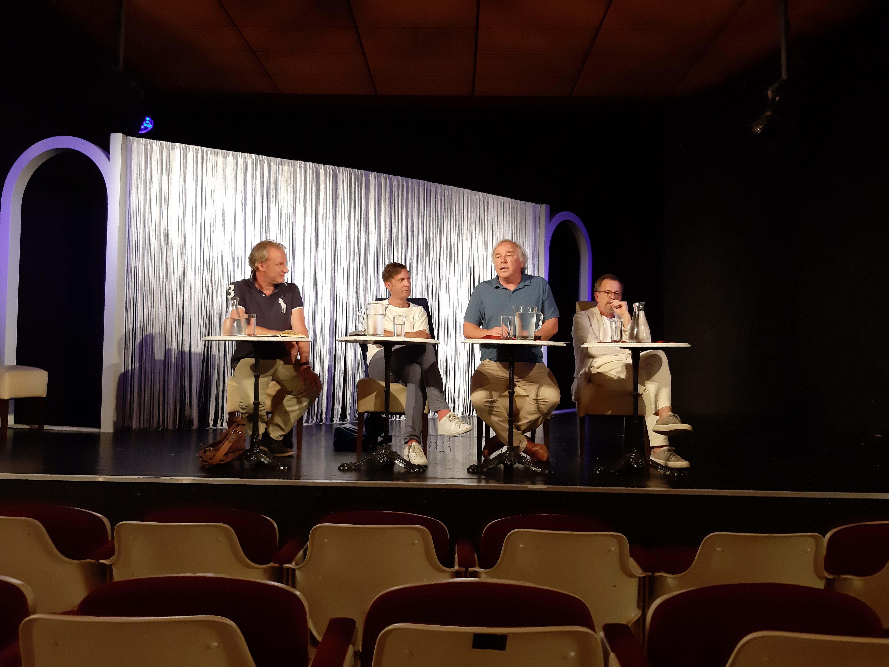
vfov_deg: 51.4
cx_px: 444
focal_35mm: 27
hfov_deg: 65.3
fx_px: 693
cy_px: 334
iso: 400
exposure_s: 1/33
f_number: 1.7
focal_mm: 3.93
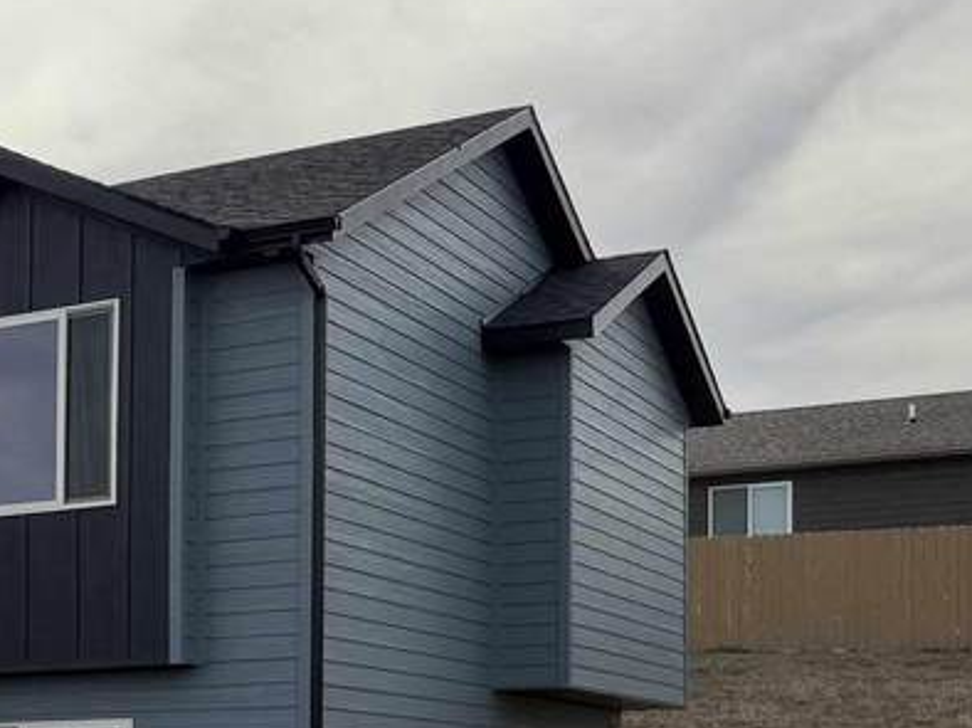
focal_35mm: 78
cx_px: -382
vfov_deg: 18.2
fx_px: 2189
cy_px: 797
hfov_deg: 21.8
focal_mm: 6.76
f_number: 1.78
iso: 100
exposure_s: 1/6711
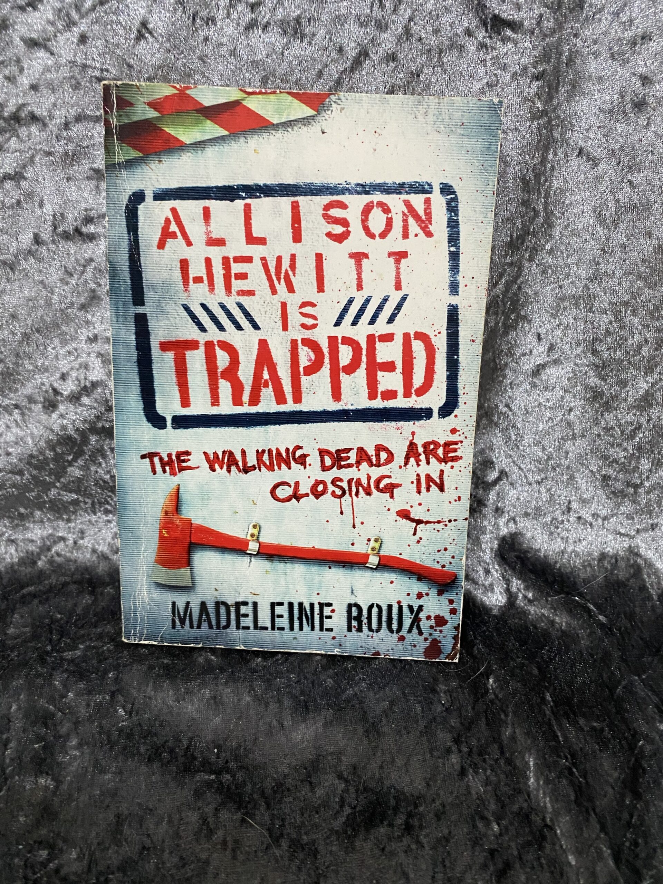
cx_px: 332
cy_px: 442
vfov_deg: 67.3
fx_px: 664
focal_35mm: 26
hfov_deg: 53.1
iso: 320
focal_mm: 4.25
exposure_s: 1/33
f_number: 1.8
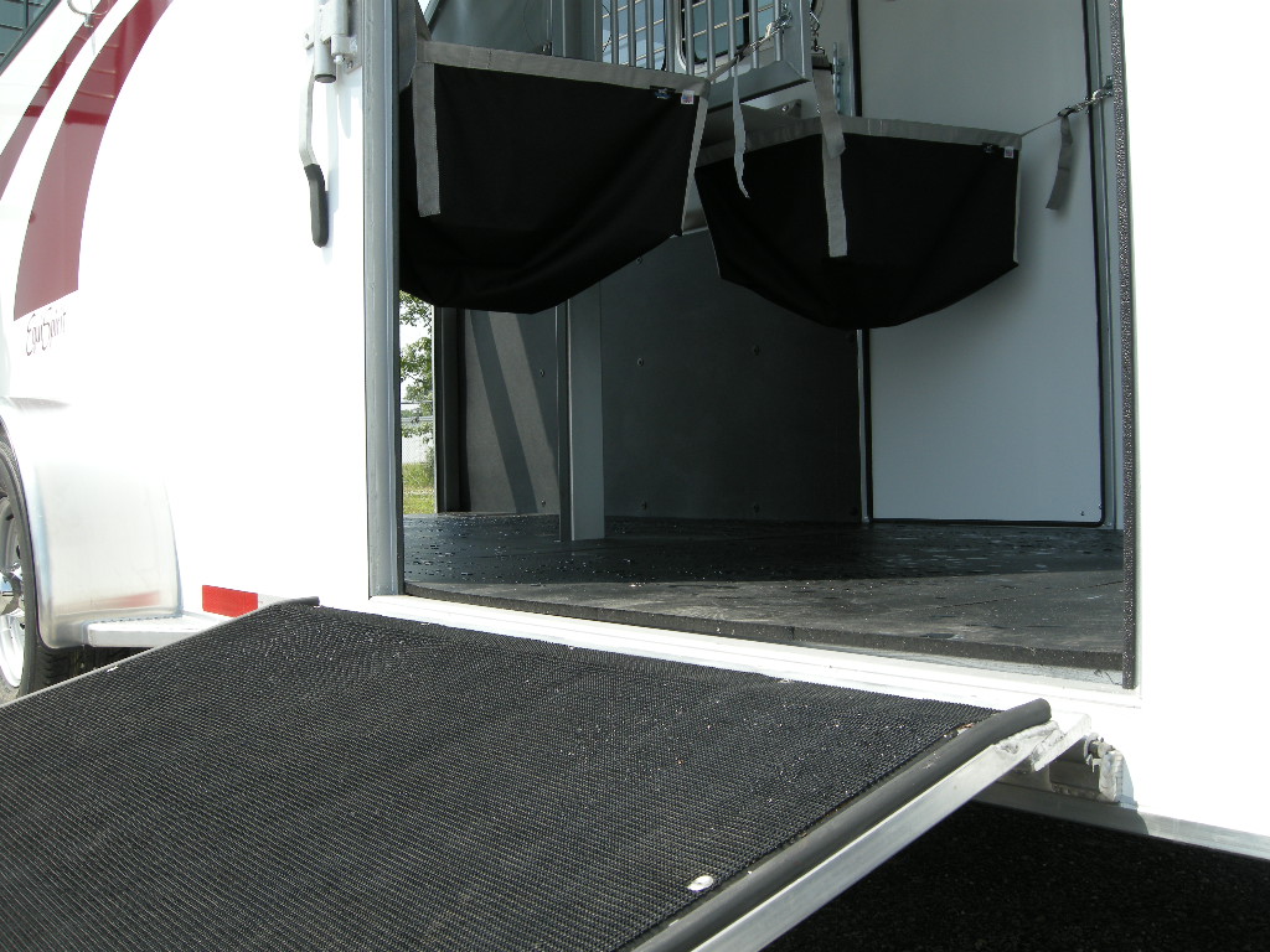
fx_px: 1284
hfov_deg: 52.6
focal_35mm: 35
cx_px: 635
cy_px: 476
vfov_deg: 40.7
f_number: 5.4
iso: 64
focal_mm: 7.5
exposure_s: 1/167
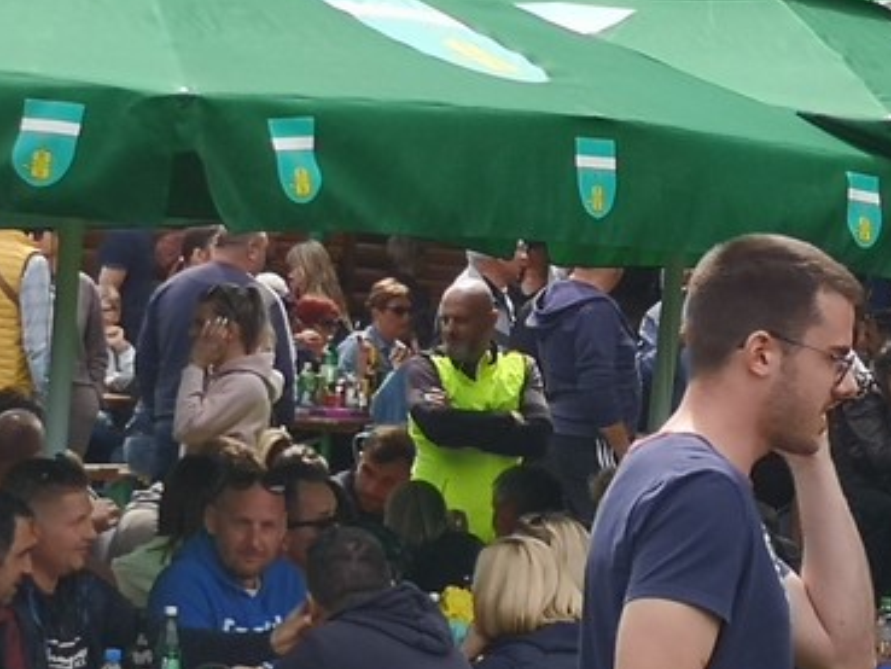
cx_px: 221
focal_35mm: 188
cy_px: 473
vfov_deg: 7.9
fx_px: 4841
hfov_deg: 10.5
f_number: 1.8
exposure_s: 1/1131
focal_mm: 5.58
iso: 50
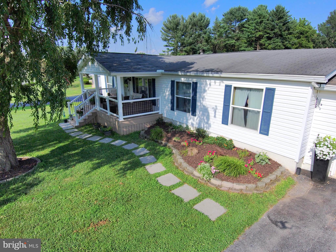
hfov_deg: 79.0
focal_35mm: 21
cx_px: 168
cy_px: 126
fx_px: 204
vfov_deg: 63.4
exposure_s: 1/1589
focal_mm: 3.7
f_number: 2.8
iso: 101
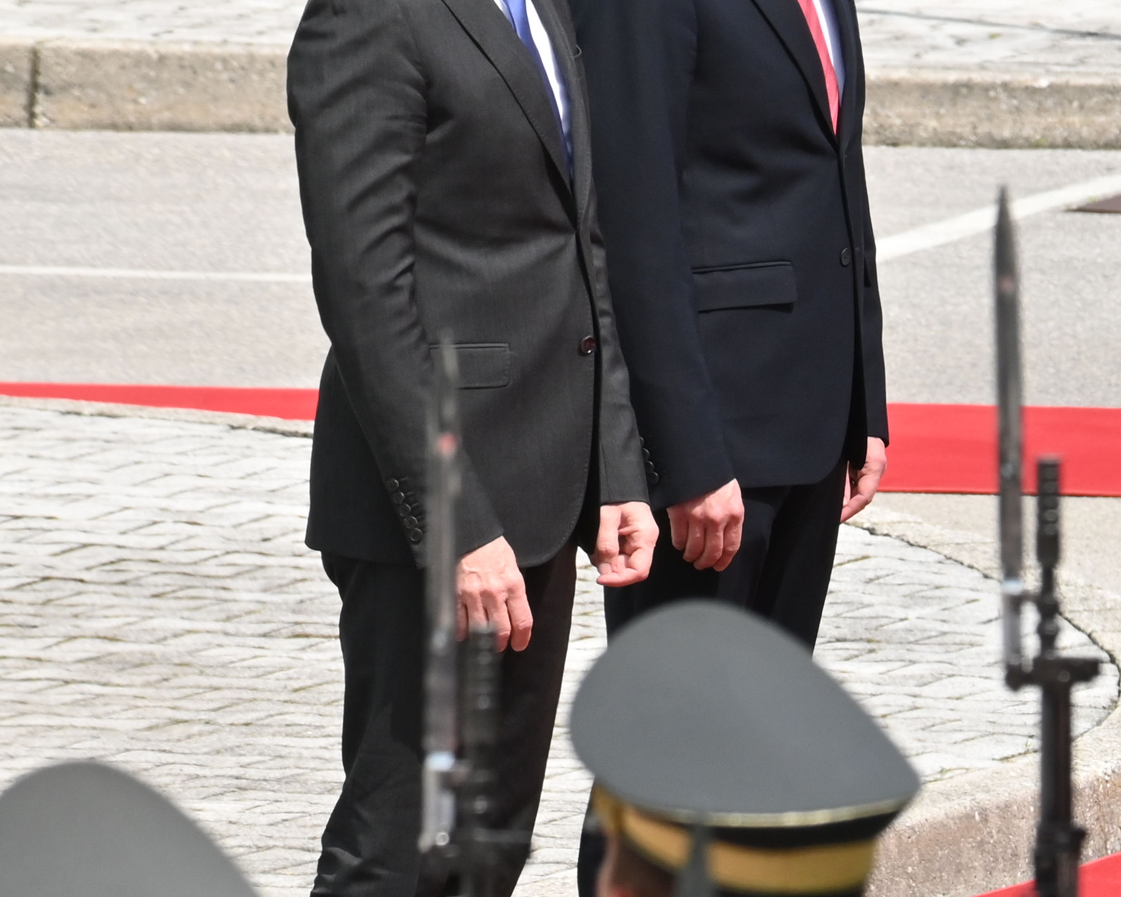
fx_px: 33574
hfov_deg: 1.9
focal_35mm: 1012
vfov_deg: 1.5
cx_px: 1637
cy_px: 448
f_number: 11
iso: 800
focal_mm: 320
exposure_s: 1/1000
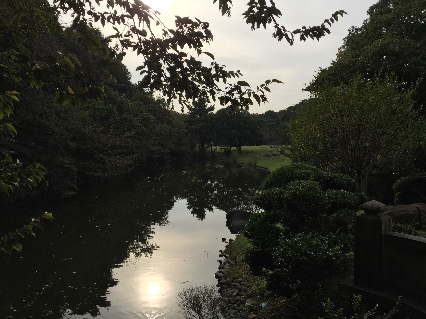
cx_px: 213
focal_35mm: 29
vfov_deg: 48.2
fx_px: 357
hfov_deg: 61.7
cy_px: 160
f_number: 2.2
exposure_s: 1/1647
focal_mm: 4.15
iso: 32
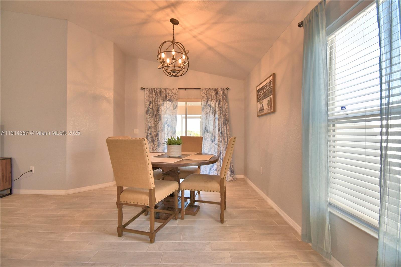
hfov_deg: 100.4
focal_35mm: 15
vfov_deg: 77.3
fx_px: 167
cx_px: 200
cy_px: 134
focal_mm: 10
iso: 200
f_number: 4.5
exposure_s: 1/60
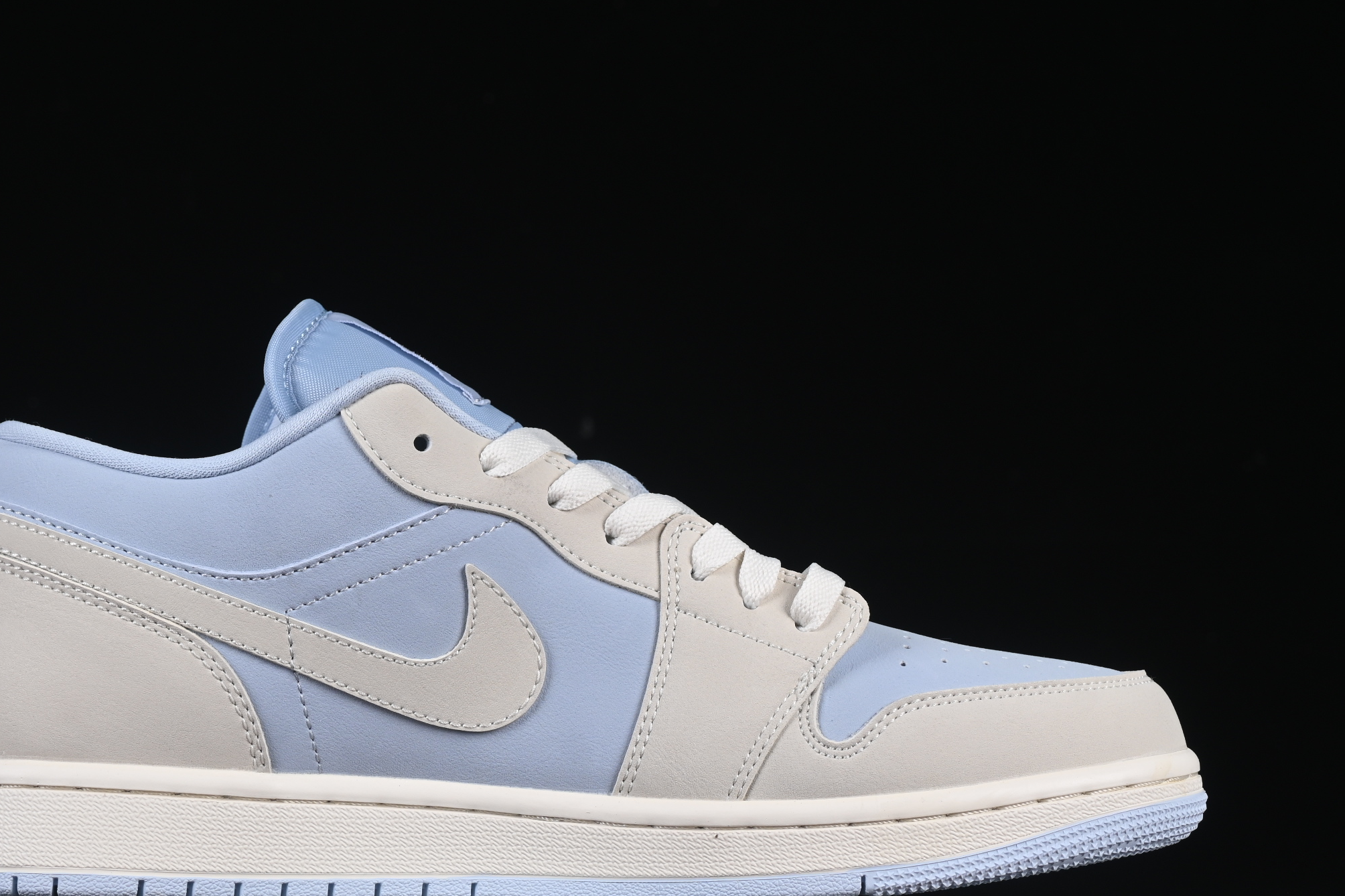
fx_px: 3885
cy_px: 518
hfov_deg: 19.6
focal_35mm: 104
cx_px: 548
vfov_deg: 13.2
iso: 160
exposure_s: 1/80
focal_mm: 50
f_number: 8
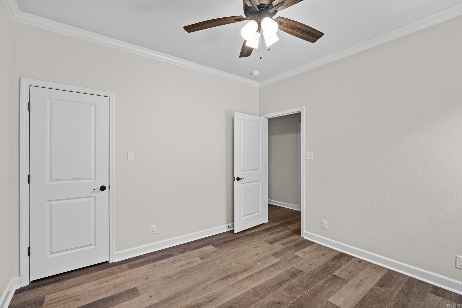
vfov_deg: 77.3
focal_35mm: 15
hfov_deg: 100.4
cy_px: 154
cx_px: 231
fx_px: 192
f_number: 7.1
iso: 200
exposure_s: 1/1.25
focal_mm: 10
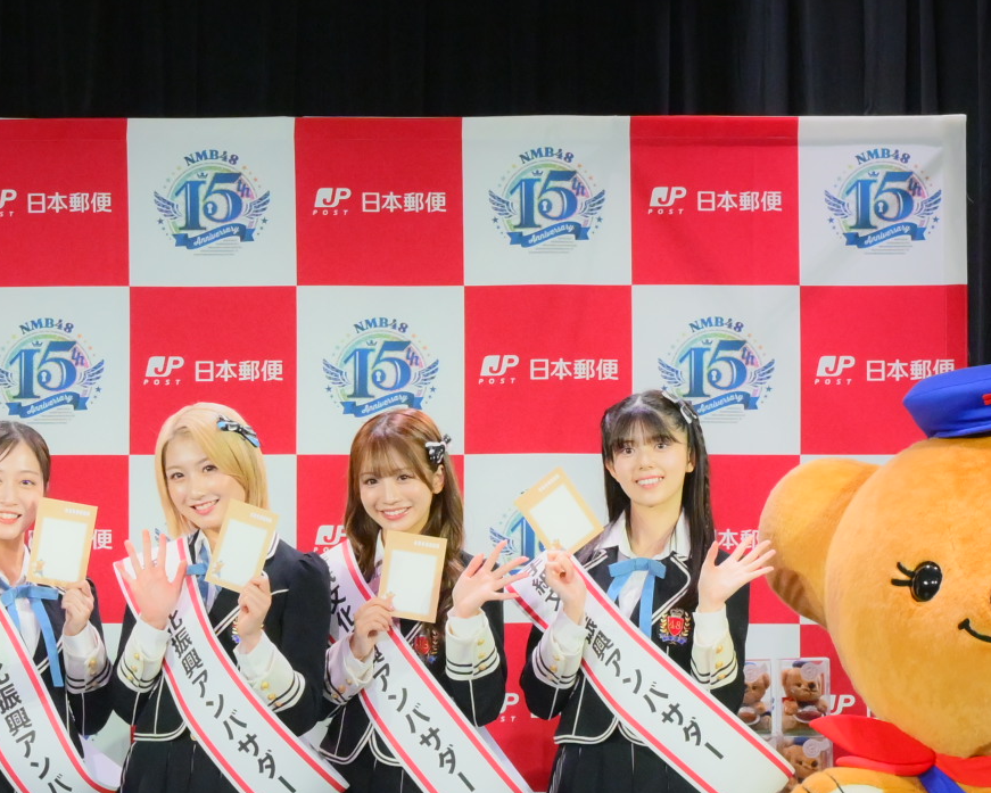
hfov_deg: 9.9
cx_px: 294
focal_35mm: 194
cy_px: 388
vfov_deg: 8.0
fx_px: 5691
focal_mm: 45
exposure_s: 1/200
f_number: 5.6
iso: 2500
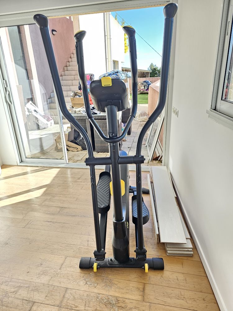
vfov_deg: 73.9
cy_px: 156
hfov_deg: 58.9
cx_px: 116
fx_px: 206
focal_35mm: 23
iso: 80
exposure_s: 1/190
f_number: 1.7
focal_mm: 6.3
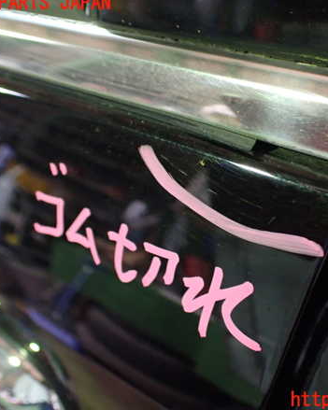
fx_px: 486
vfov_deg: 45.8
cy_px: 202
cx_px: 221
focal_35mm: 40
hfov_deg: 36.9
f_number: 2.3
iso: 800
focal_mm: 5.4
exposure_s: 1/30
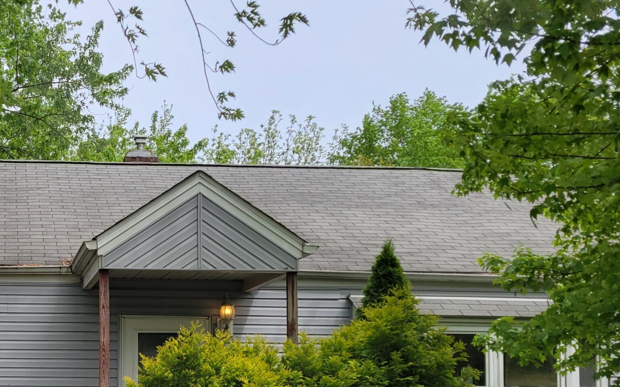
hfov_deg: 34.6
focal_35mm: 54
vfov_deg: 23.2
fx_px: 912
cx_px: 23
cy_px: 366
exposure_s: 1/1167
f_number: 1.8
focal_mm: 5.4
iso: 40
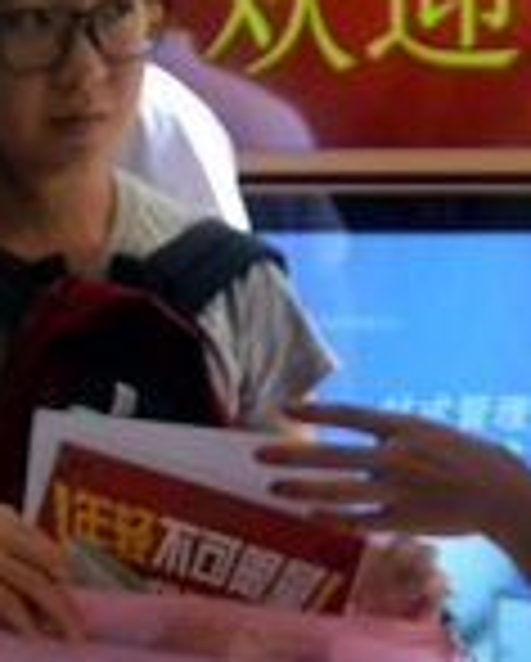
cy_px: 680
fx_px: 4212
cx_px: 418
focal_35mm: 215
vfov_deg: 8.9
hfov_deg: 7.2
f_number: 5.6
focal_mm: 25
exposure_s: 1/60
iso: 280
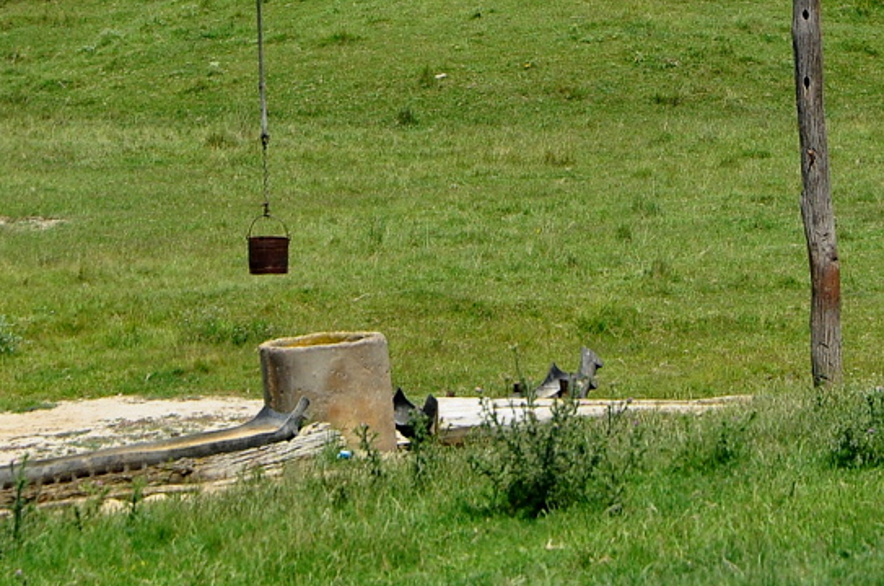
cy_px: -37
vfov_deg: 4.2
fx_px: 7966
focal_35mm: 325
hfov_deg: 6.4
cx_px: 480
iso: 400
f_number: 8
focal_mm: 98
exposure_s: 1/1000
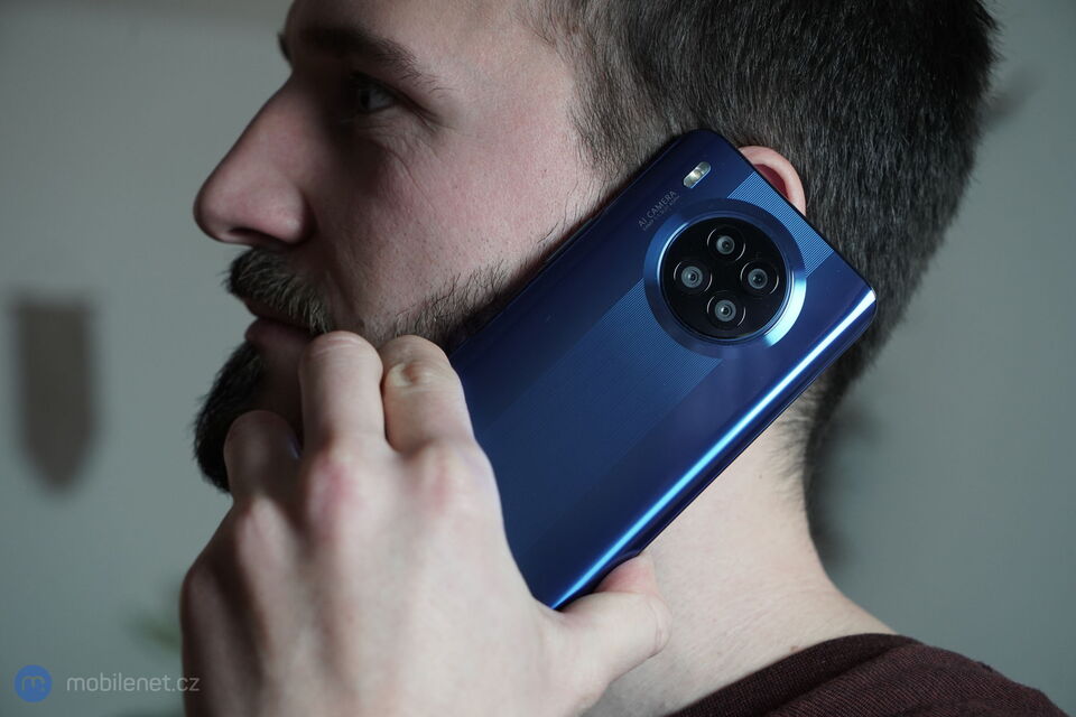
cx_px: 538
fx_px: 2092
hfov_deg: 28.8
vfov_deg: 19.5
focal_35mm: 70
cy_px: 358
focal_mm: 70
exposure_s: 1/160
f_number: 5.6
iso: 2000
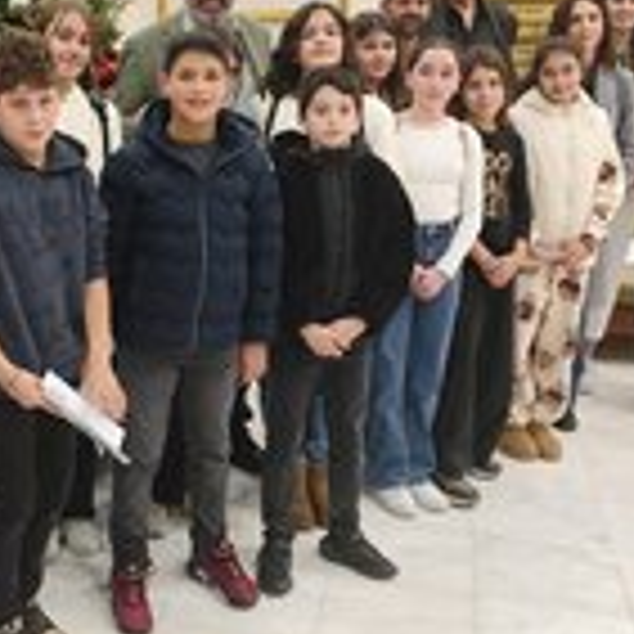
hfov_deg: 30.5
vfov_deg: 31.6
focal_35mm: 54
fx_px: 1119
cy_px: 272
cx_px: 92
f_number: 1.62
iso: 640
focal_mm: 6.45
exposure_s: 1/400
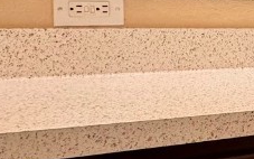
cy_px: 20
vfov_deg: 19.1
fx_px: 464
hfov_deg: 19.6
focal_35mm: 67
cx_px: 489
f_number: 2.2
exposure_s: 1/120
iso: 200
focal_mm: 2.22
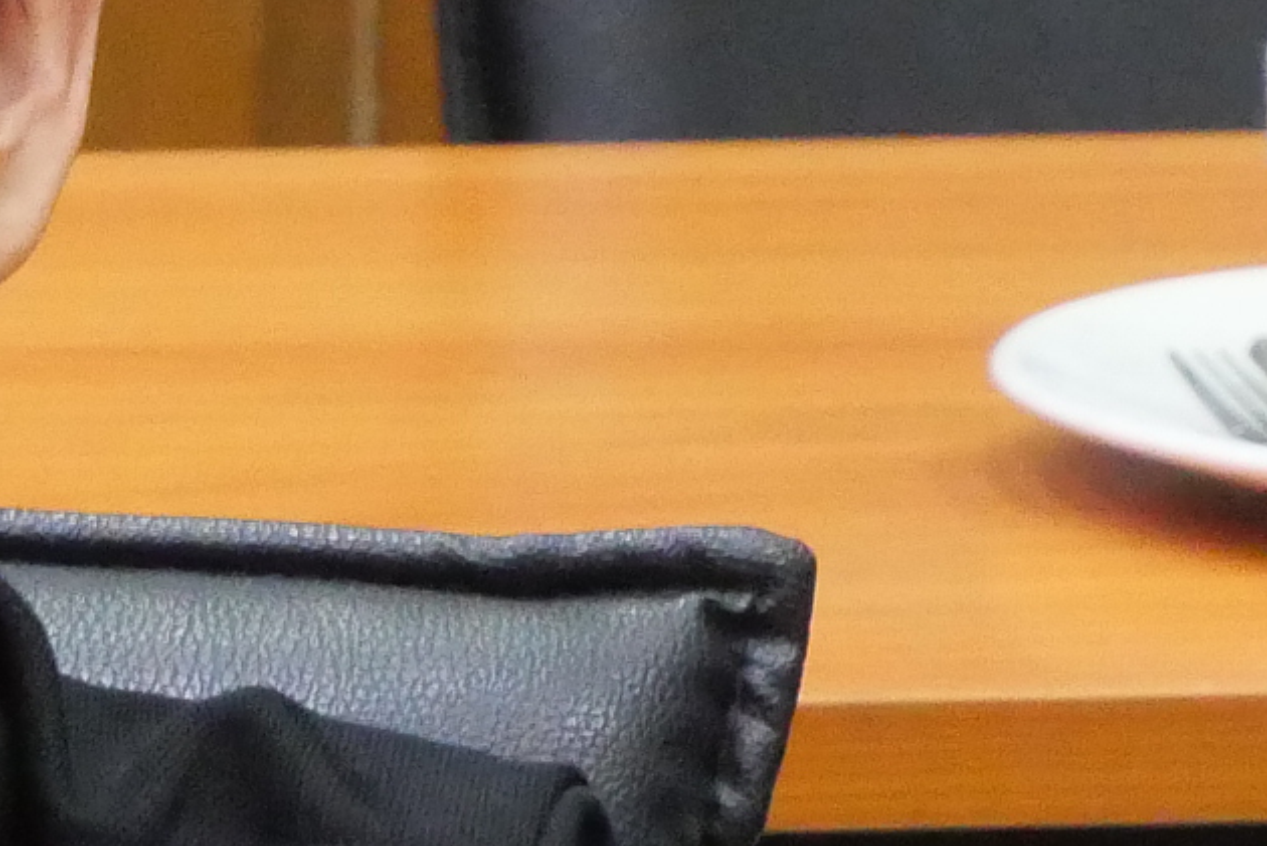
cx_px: -446
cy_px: 1071
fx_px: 23666
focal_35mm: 672
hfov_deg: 3.1
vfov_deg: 2.0
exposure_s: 1/50
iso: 3200
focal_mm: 55
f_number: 5.6
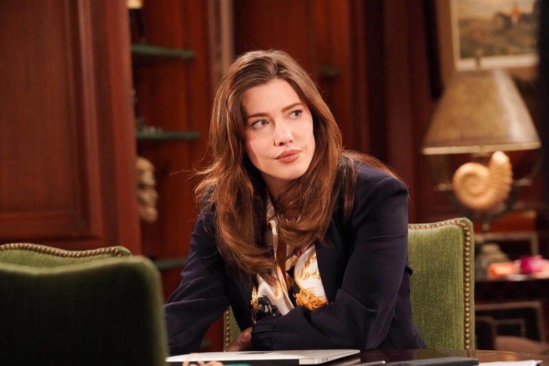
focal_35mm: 130
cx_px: 274
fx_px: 1982
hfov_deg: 15.8
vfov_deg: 10.5
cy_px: 183
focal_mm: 130
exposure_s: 1/160
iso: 10000
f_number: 5.6
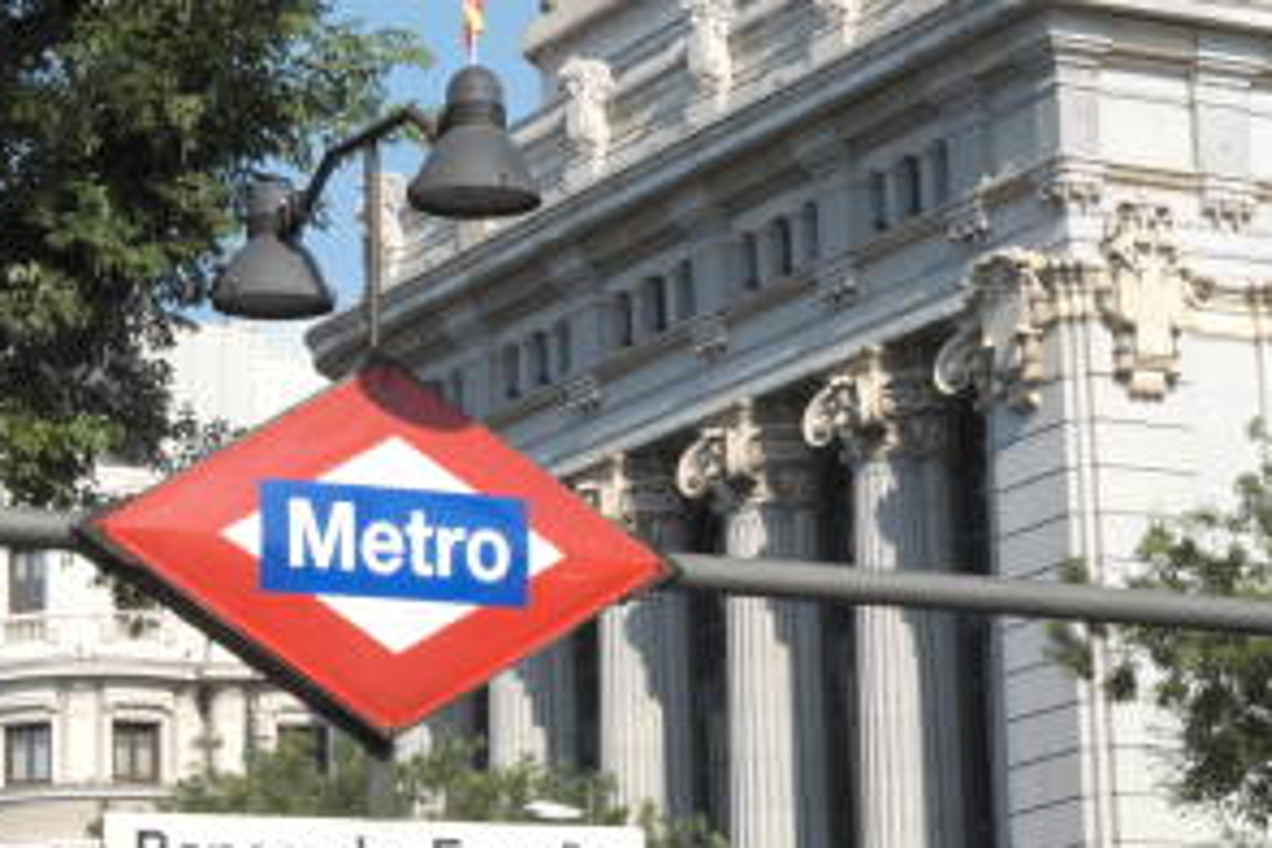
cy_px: 340
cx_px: 601
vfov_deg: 9.7
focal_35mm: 141
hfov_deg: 14.6
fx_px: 4982
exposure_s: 1/42
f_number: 22
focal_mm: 55
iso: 200
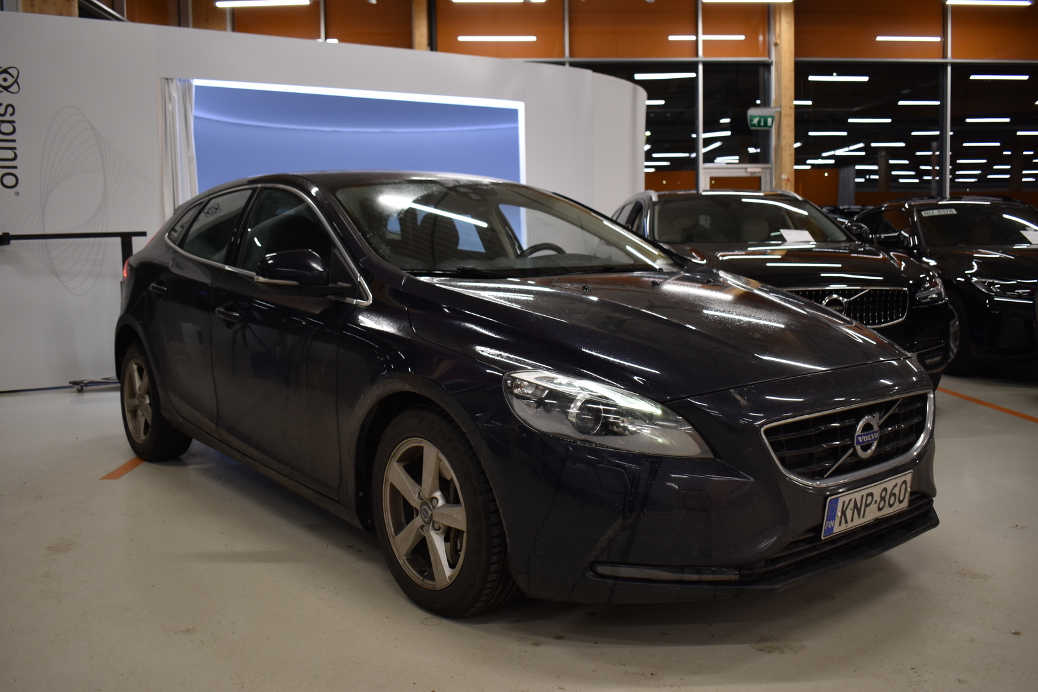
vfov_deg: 40.0
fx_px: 951
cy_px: 346
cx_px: 519
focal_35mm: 33
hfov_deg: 57.2
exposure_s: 1/90
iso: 400
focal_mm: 22
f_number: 4.8
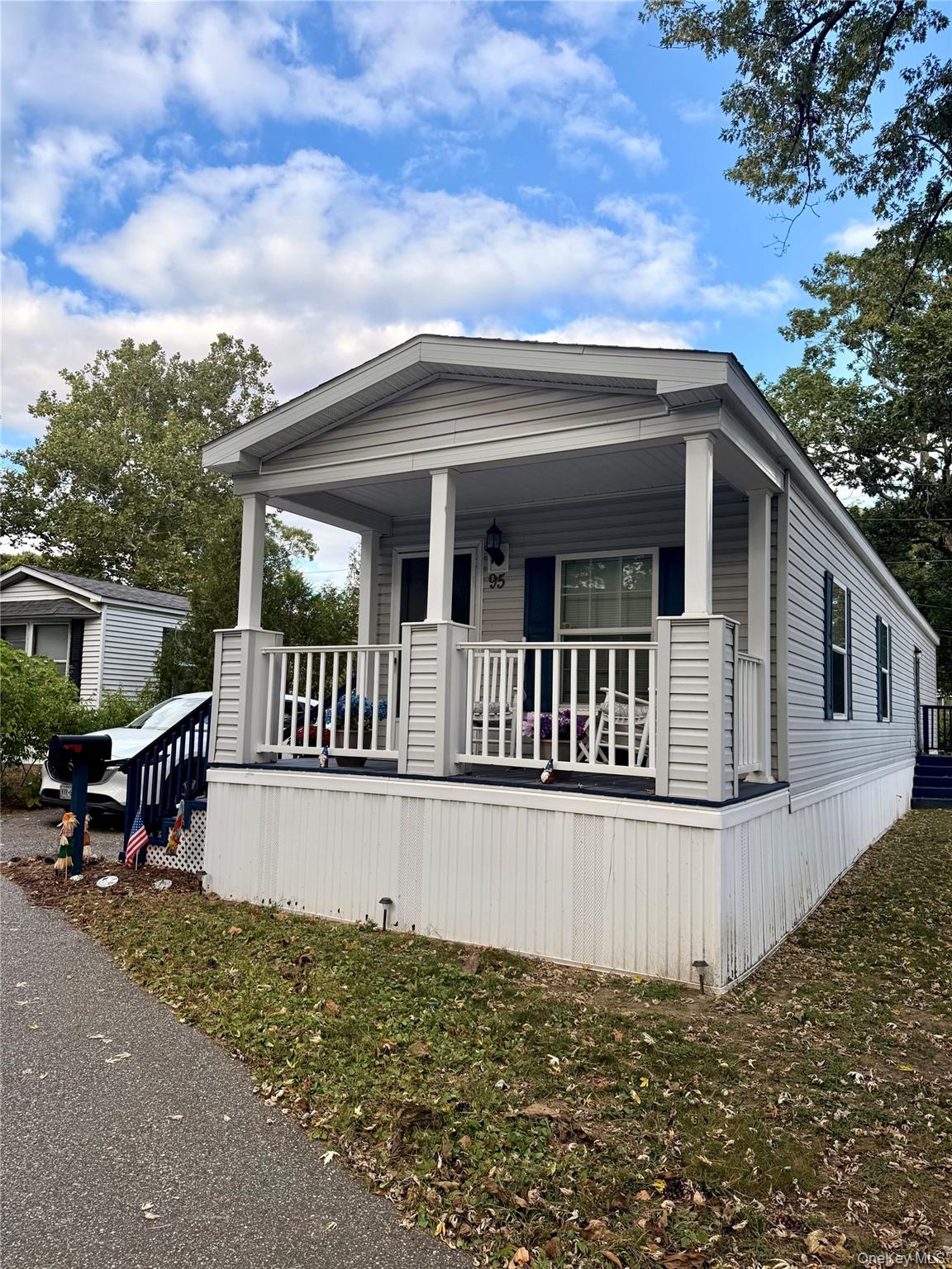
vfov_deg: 71.6
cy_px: 634
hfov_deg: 56.8
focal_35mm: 24
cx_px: 476
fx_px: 880
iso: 80
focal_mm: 6.76
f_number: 1.78
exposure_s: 1/1192
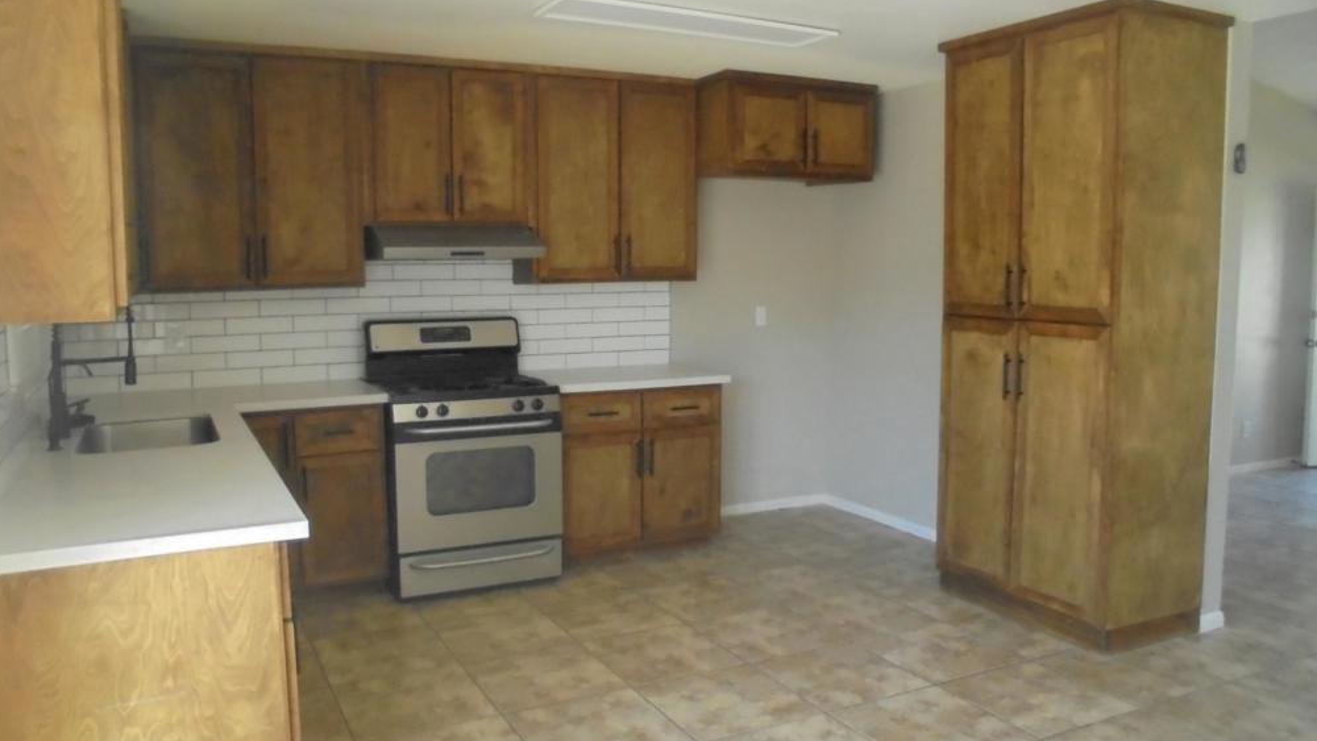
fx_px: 1013
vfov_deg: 40.2
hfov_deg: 66.0
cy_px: 354
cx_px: 644
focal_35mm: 29
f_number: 3.5
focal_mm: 4.6
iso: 400
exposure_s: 1/125
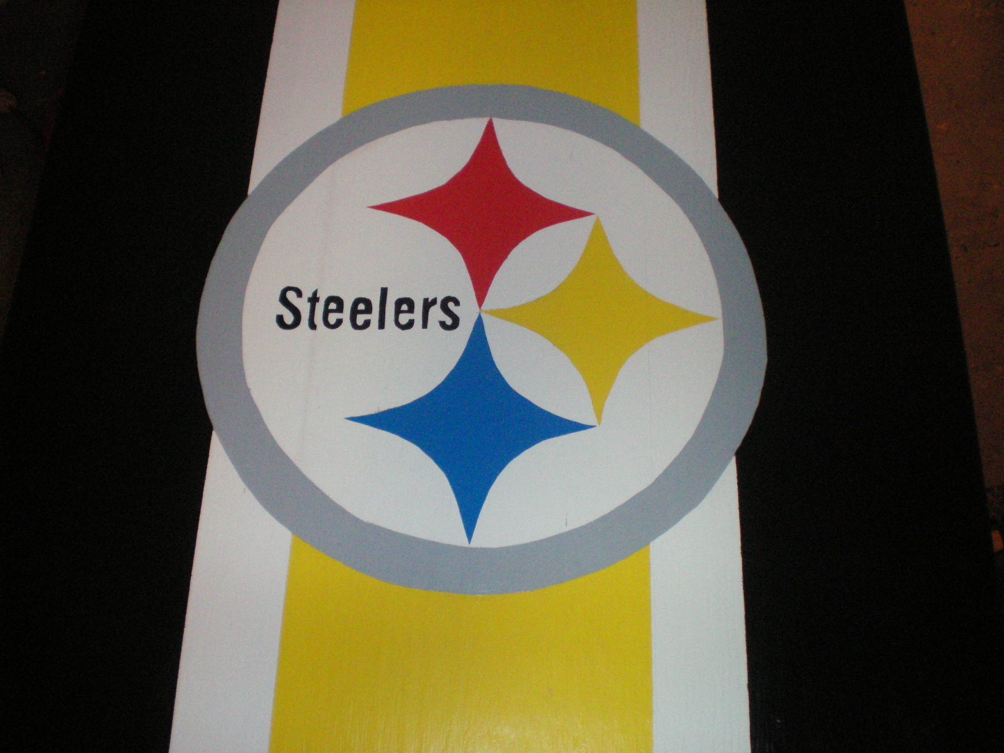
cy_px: 376
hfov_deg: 49.0
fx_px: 1102
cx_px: 502
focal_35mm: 38
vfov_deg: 37.7
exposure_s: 1/60
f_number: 3.1
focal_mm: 6.3
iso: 400
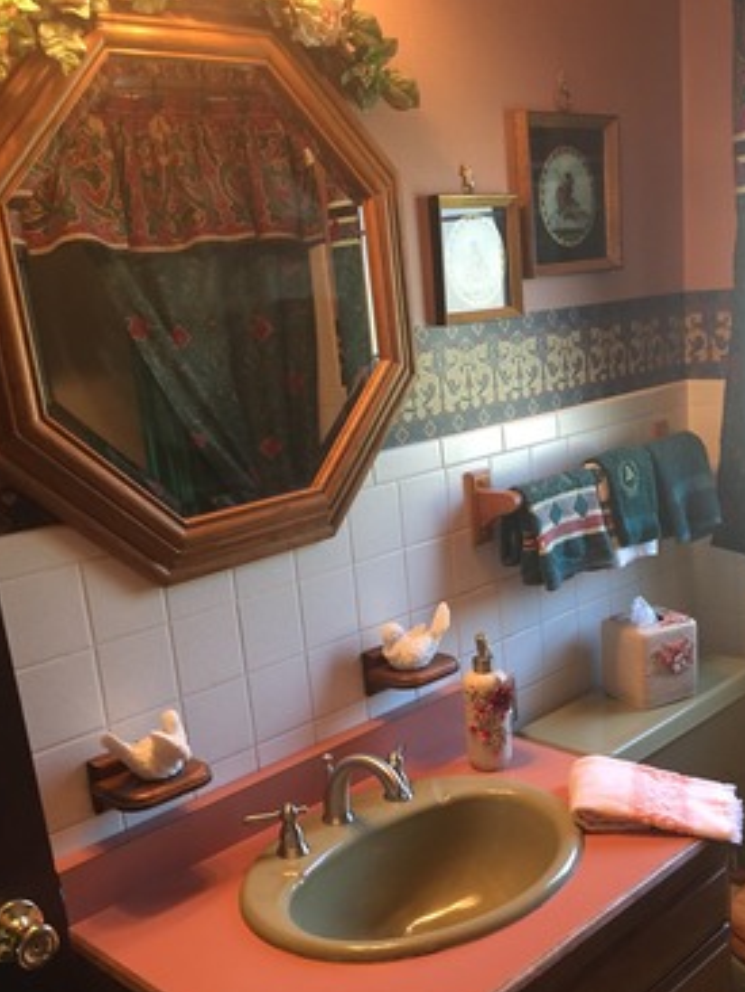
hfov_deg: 37.6
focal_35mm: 38
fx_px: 1089
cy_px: 599
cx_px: 444
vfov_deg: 48.6
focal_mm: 4.15
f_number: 2.2
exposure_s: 1/30
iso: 125
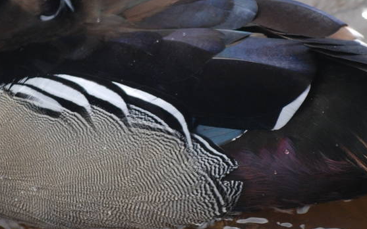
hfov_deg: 2.5
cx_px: 161
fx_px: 8575
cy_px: 48
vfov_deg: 1.5
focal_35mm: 857
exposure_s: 1/500
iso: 280
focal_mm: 195
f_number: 5
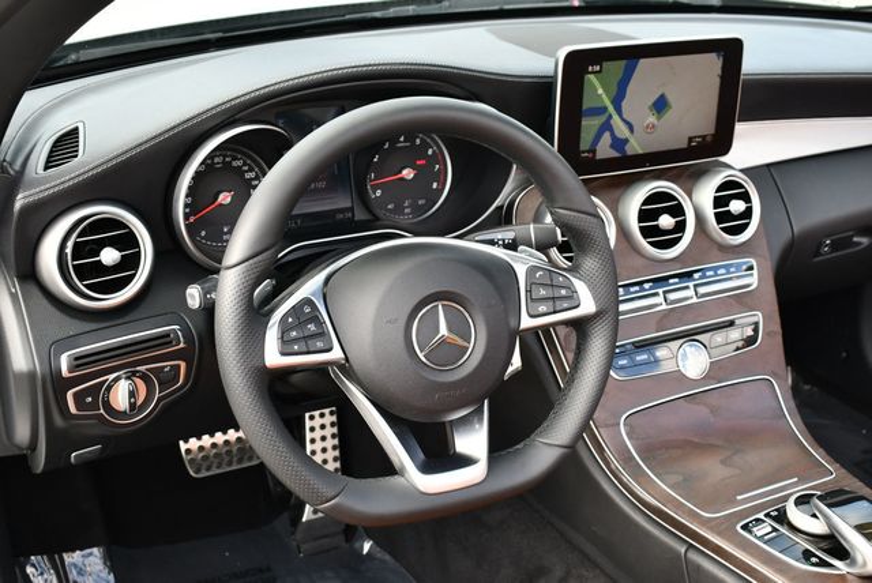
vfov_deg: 28.1
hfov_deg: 41.1
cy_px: 292
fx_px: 1164
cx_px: 436
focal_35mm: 48
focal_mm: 24
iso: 400
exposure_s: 1/250
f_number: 4.5
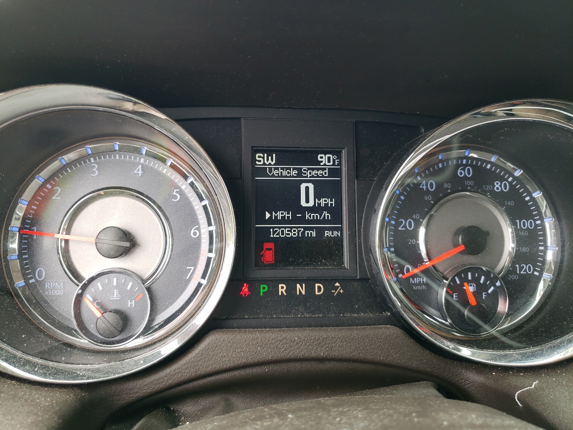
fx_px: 430
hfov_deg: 67.3
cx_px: 286
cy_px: 215
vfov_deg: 53.1
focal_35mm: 26
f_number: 1.5
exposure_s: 1/120
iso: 54
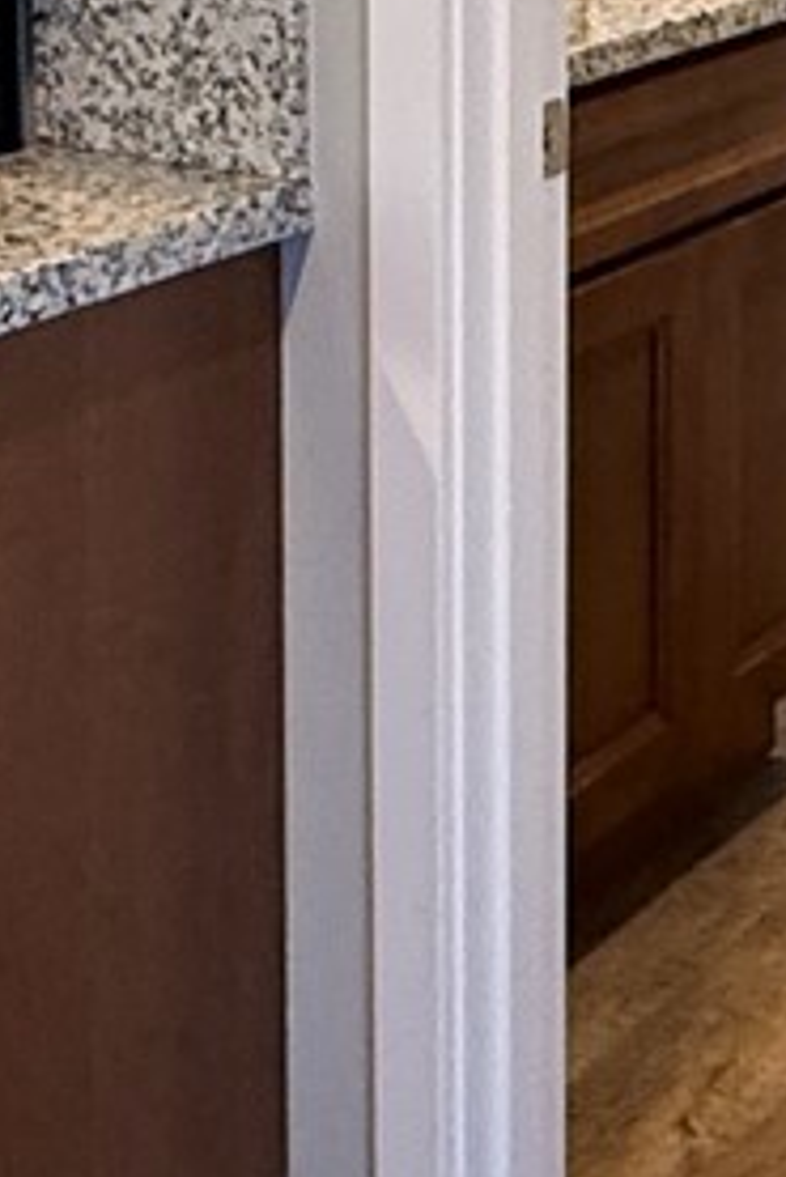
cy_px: -238
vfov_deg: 22.3
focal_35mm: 84
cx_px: 1032
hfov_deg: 15.5
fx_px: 2747
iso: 250
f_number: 2.2
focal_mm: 2.22
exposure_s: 1/60
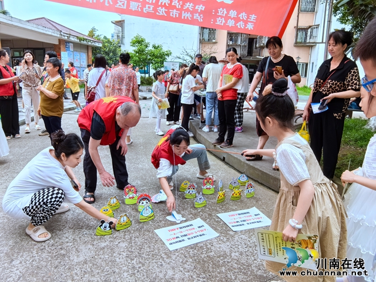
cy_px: 141
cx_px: 188
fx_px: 239
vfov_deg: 61.1
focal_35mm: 22
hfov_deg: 76.4
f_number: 2.2
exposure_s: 1/138
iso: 50
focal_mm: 1.95
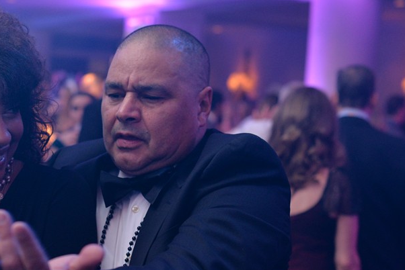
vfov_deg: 16.4
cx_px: 87
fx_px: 934
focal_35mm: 83
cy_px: 202
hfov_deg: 24.1
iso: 2000
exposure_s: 1/80
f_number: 3.5
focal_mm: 50
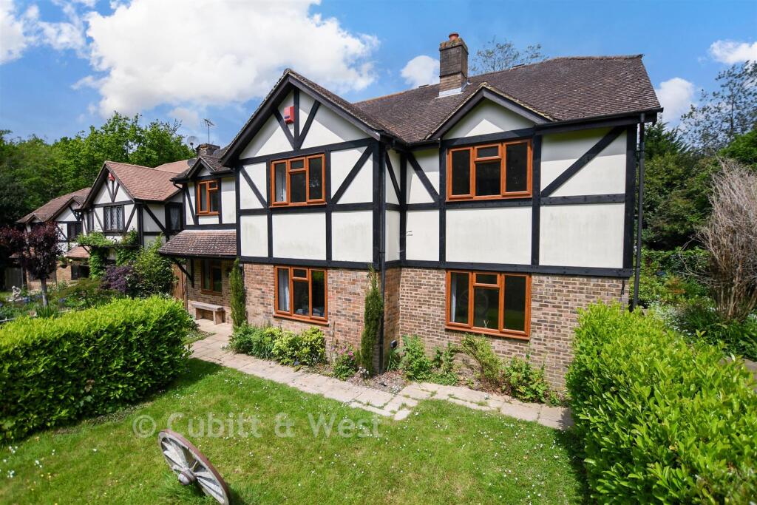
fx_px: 336
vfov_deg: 73.8
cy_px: 252
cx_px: 378
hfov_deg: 96.7
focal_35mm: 16
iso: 160
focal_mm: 11
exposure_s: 1/2500
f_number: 4
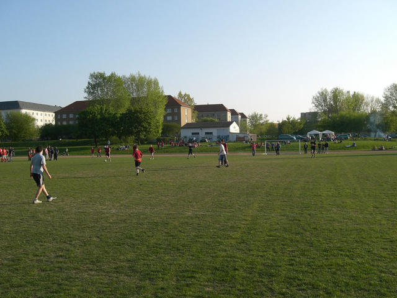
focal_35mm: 38
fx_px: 436
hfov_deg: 49.0
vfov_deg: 37.7
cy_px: 149
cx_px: 198
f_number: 4.4
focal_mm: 6.3
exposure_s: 1/400
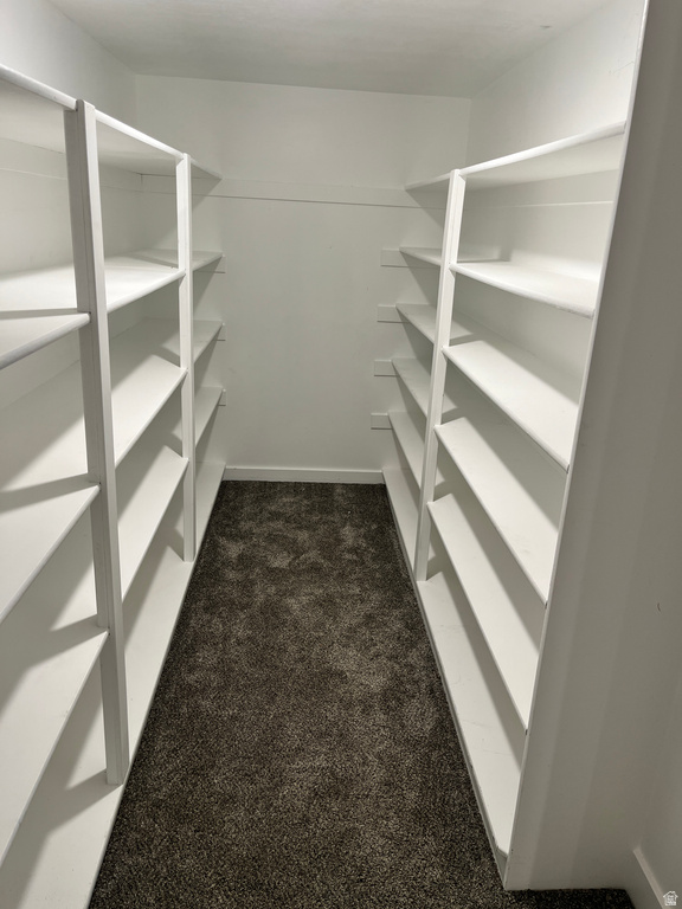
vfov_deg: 67.3
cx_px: 341
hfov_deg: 53.1
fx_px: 683
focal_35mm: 26
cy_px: 454
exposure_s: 1/60
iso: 64
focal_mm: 5.1
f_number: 1.6
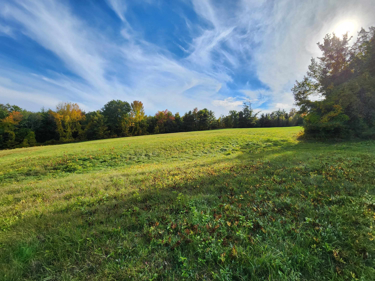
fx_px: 141
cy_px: 140
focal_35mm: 13
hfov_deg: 106.2
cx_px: 188
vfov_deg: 89.9
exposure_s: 1/2021
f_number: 2.2
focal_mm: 2.2
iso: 50
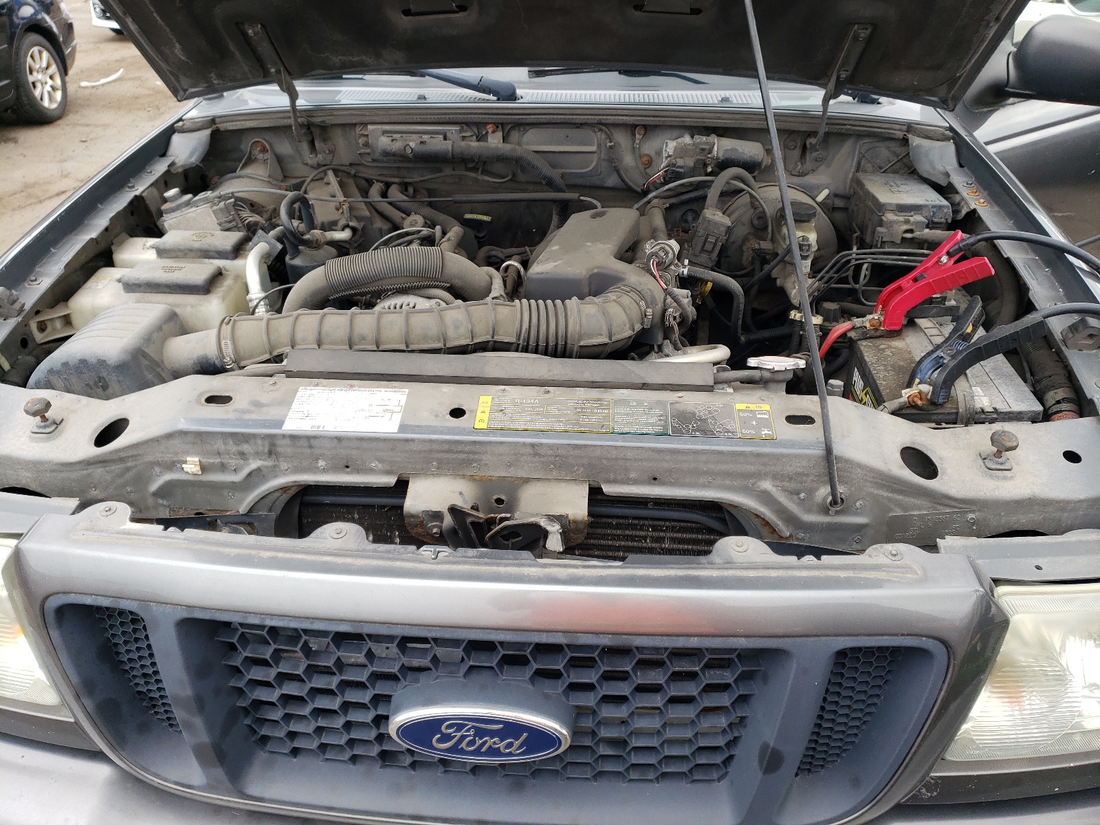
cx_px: 550
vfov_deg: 53.1
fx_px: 826
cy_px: 412
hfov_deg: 67.3
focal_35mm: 26
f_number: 1.5
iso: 50
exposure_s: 1/385
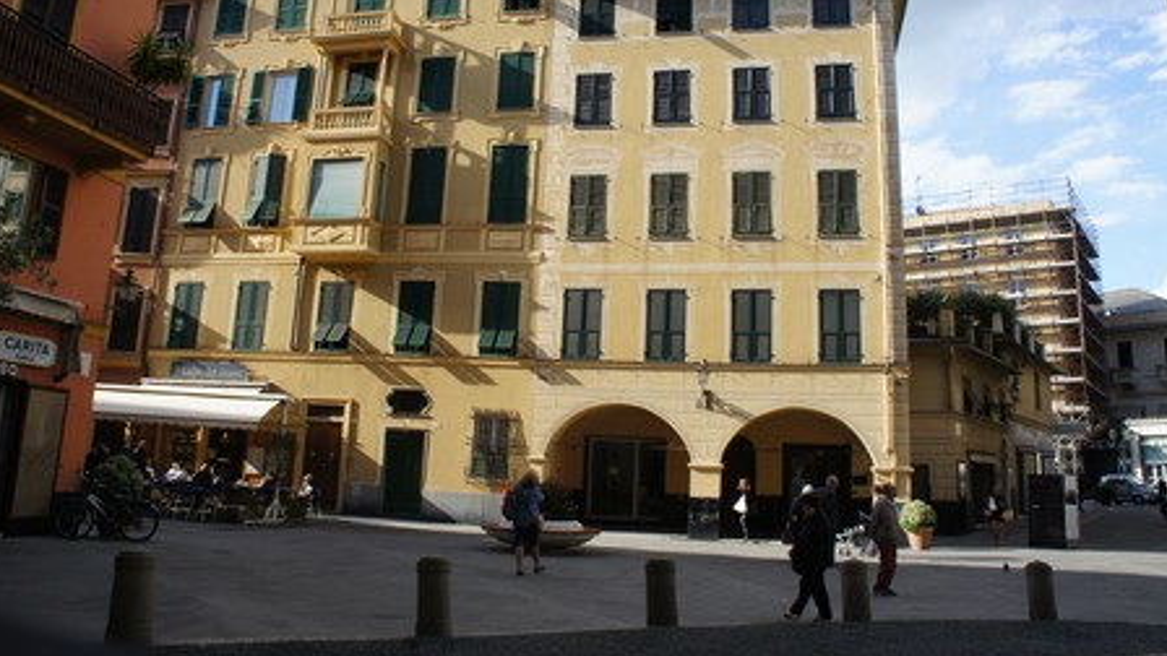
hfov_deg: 66.1
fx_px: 897
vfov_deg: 40.0
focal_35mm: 29
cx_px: 578
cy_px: 266
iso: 400
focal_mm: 18
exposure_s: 1/160
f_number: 11
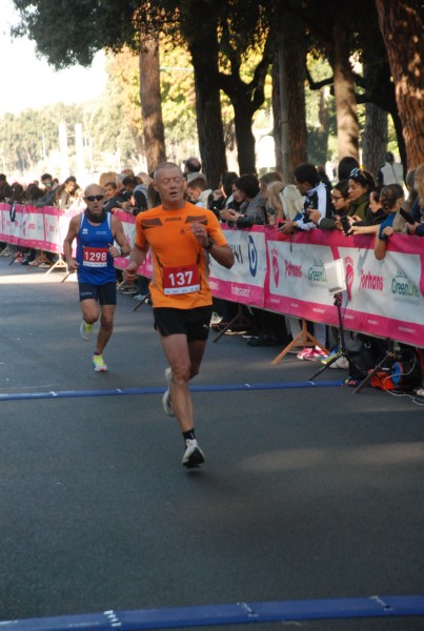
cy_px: 316
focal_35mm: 142
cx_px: 212
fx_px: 2504
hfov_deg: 9.7
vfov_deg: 14.4
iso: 1000
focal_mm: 95
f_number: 5.6
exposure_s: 1/320
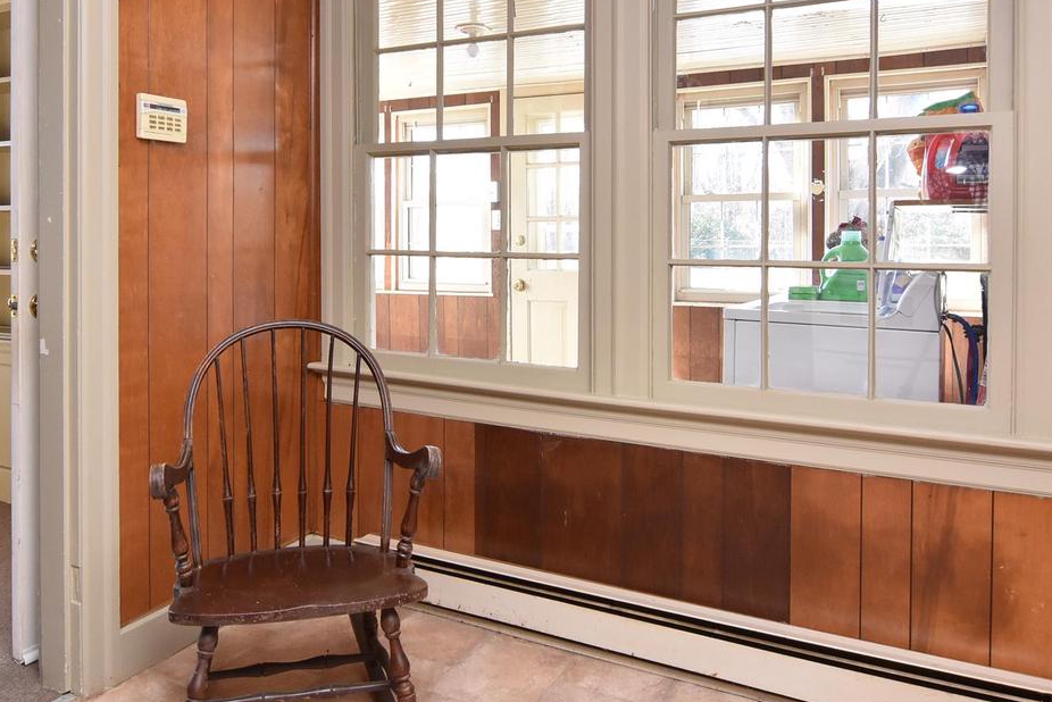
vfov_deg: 45.8
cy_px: 242
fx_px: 818
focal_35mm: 28
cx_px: 439
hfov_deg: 65.0
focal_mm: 12
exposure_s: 1/50
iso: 800
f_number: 9
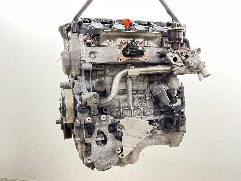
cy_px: 90
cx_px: 120
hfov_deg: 61.7
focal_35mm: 29
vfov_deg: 48.2
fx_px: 202
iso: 200
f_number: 1.8
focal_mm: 3
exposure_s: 1/50
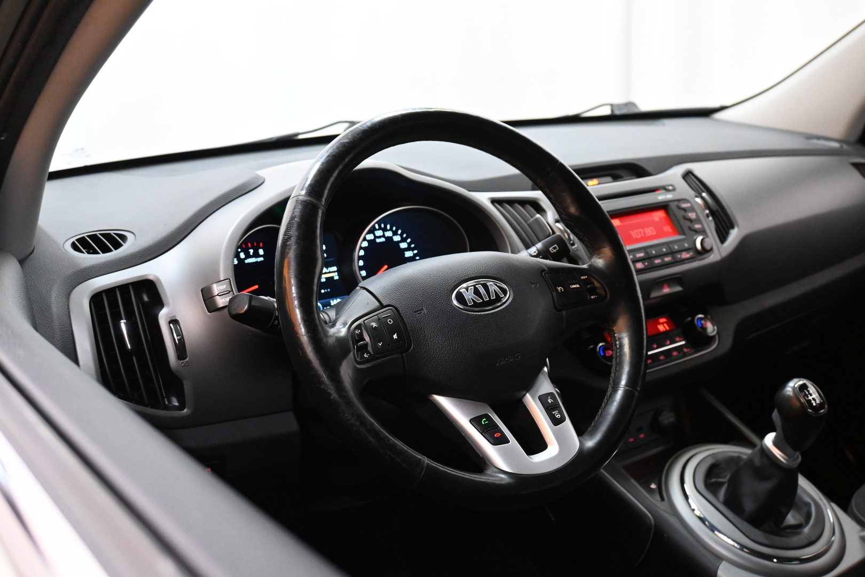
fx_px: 865
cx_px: 432
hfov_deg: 53.1
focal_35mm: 36
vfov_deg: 36.9
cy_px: 288
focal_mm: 24
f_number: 4.5
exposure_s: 1/80
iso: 4000
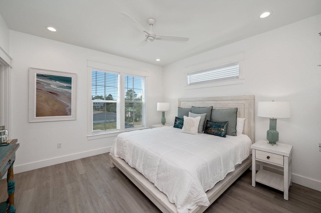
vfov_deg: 81.1
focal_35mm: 14
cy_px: 106
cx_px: 160
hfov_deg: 104.3
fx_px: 125
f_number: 9
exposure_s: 1/50
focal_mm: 14
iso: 160
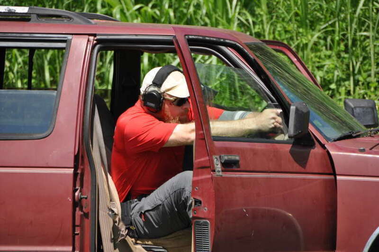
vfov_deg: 4.6
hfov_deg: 6.9
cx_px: 190
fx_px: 3154
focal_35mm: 300
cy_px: 126
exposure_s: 1/1250
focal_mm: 200
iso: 400
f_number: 5.6
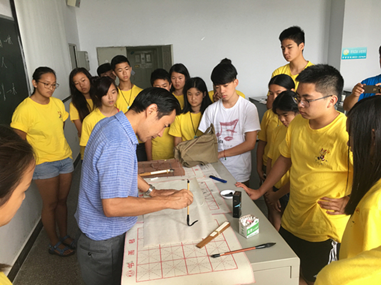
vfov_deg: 48.2
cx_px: 190
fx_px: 319
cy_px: 142
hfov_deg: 61.7
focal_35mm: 29
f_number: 2.2
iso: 50
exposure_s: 1/33
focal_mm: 4.15
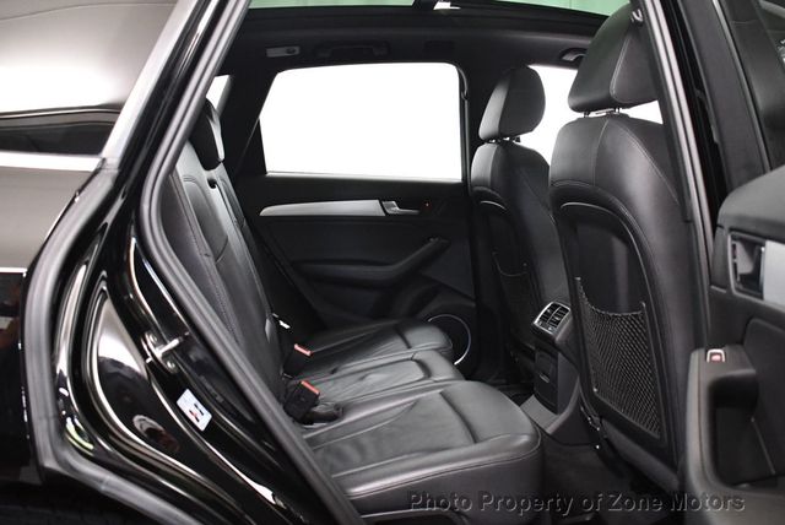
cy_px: 262
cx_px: 392
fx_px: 786
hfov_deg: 53.1
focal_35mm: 36
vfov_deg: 36.9
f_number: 3.5
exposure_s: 1/80
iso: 3200
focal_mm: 18
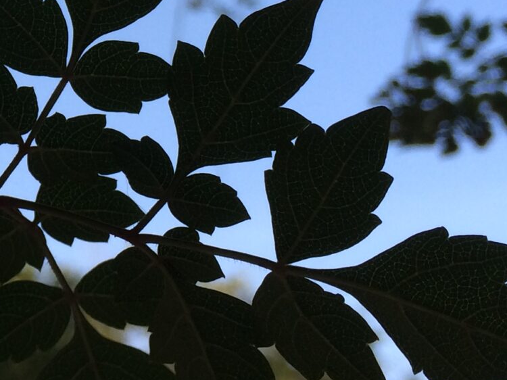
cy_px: -46
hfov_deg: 18.9
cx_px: -87
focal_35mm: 99
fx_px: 1450
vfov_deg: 14.6
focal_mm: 4.15
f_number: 2.2
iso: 32
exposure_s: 1/451
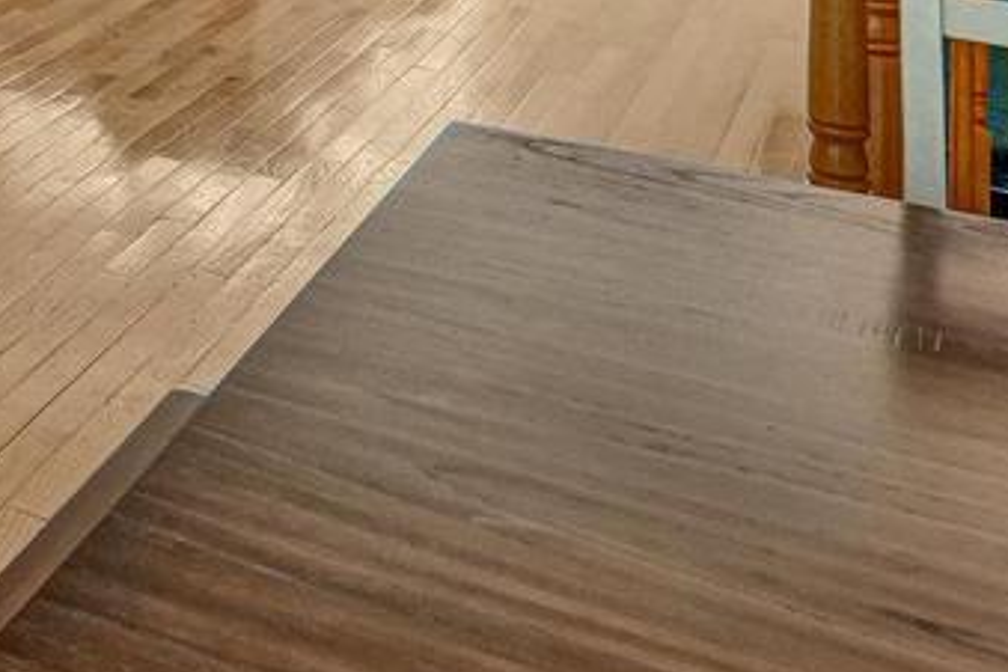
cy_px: -529
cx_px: -969
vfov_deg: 16.7
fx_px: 1904
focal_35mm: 68
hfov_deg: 19.1
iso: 1250
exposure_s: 1/50
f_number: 8
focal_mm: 16
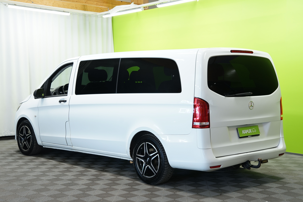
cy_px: 101
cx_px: 152
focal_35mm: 53
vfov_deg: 25.5
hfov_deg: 37.5
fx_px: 446
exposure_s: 1/15
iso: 500
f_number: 5.6
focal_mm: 53
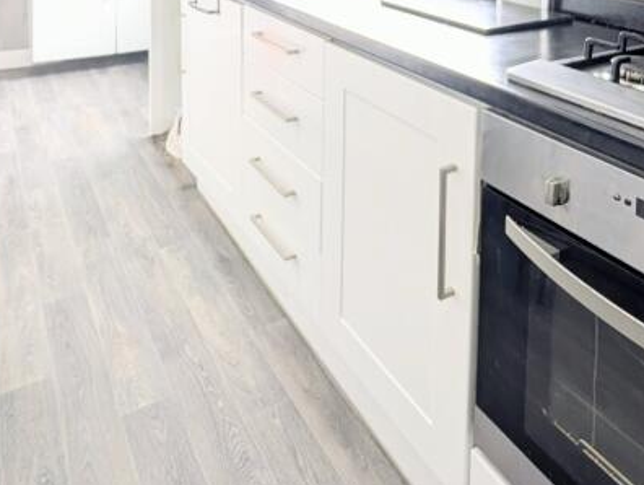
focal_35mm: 31
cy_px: -76
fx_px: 577
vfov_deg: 36.7
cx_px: 320
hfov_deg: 58.3
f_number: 1.7
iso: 68
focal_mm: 2.02
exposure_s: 1/50
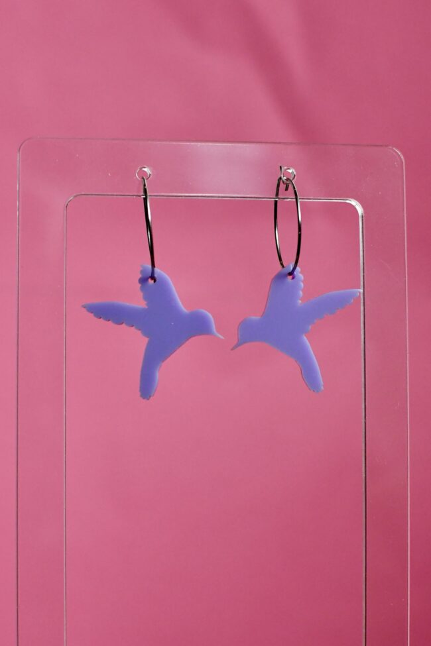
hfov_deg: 26.0
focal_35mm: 52
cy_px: 323
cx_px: 216
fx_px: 934
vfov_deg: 38.2
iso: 1600
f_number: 5
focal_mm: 35
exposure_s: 1/800
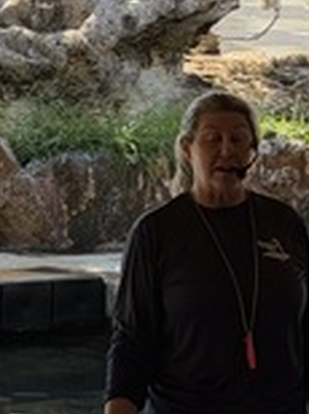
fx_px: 2984
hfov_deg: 5.8
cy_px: 151
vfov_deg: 7.9
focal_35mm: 250
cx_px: -207
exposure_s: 1/1041
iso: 64
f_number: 1.78
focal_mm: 6.76
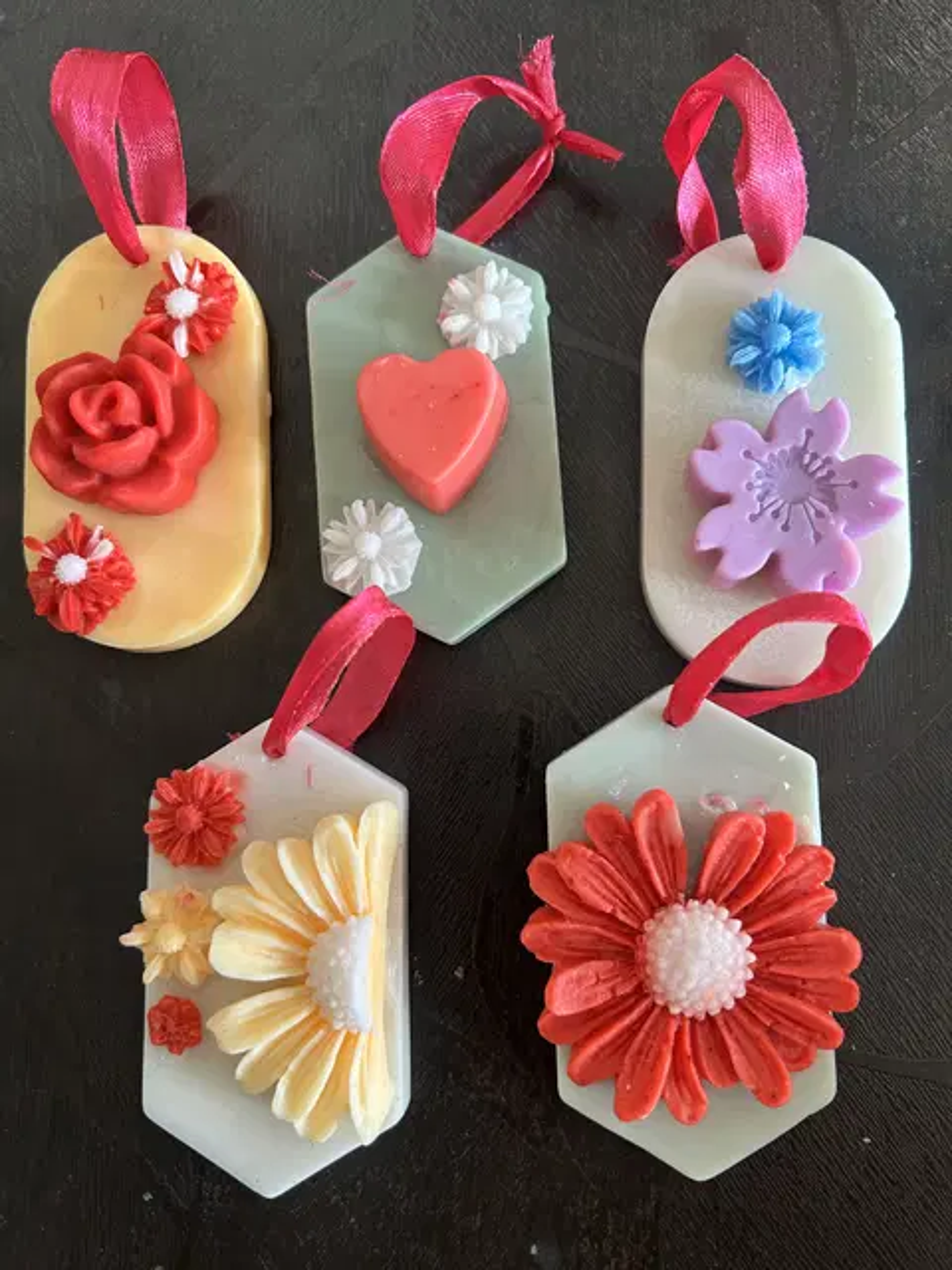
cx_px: 476
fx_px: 953
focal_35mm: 26
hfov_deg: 53.1
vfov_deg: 67.3
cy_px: 635
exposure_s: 1/121
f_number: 1.5
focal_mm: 5.7
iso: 100
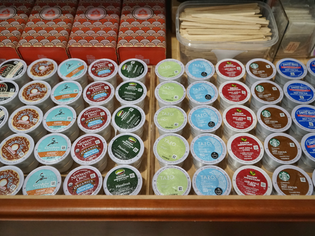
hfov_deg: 59.9
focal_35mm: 30
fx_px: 273
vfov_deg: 46.8
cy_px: 121
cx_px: 166
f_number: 4
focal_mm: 18
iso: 2000
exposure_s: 1/60
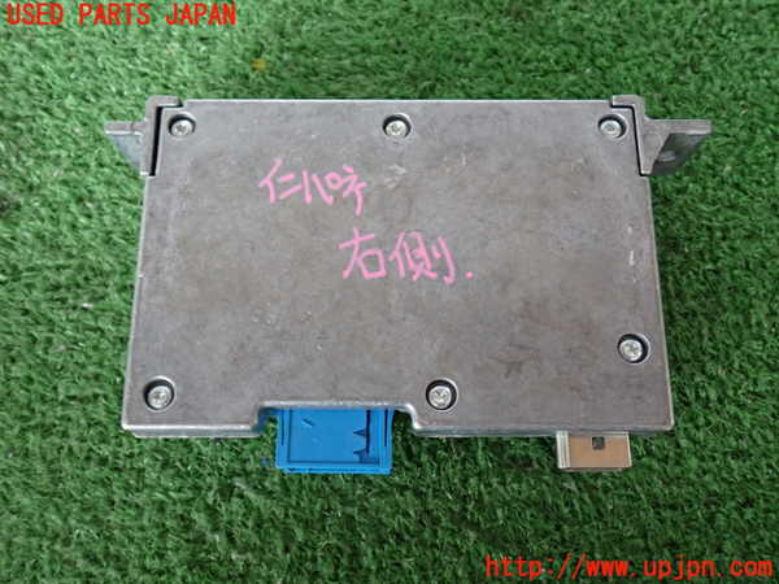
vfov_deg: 39.7
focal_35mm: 36
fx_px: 810
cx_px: 390
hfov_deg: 51.4
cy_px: 292
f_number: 2.5
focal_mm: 6.37
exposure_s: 1/40
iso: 400
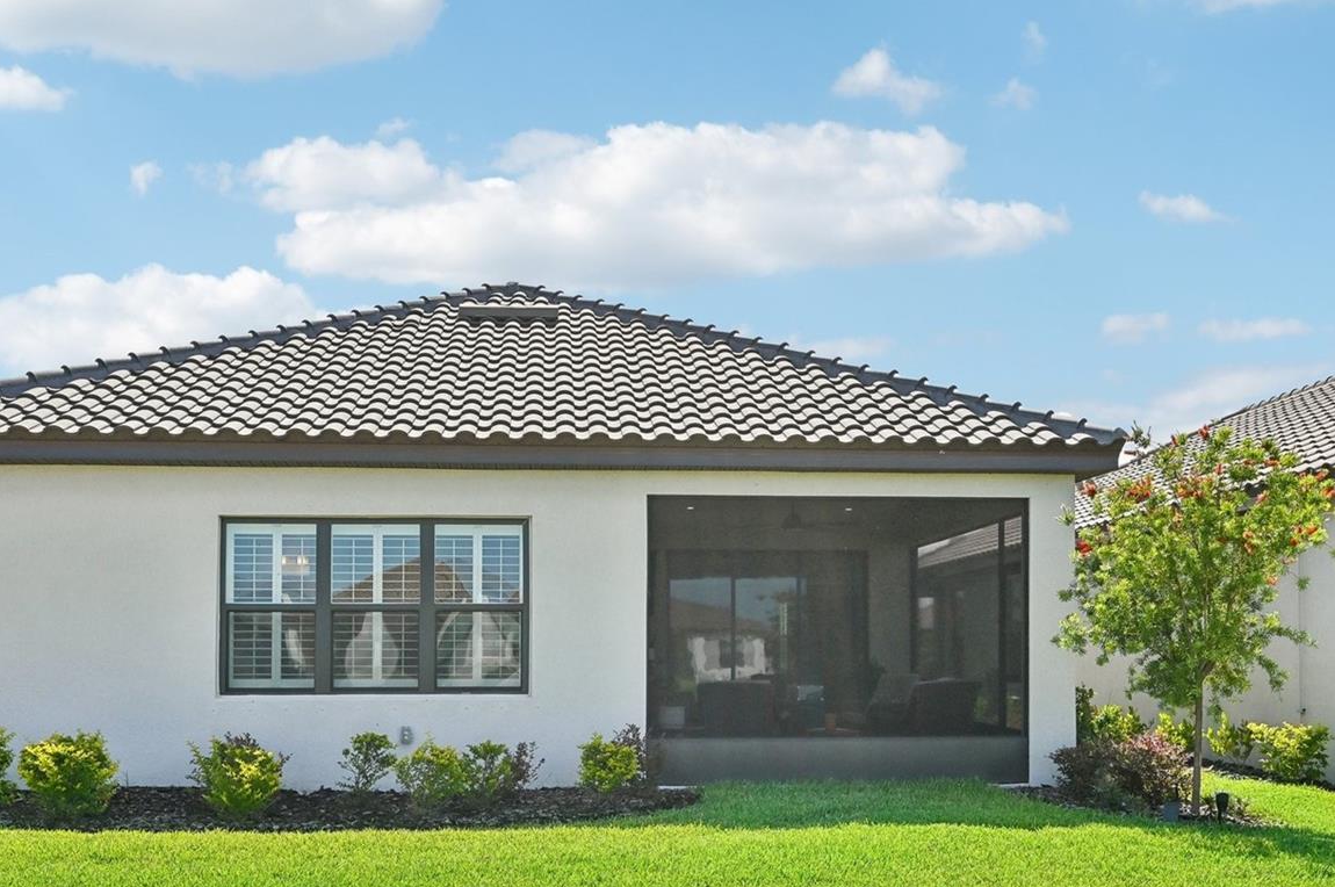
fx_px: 1211
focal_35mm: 33
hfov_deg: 57.7
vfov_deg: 40.2
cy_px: 486
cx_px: 630
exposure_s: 1/1600
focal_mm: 23.5
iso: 400
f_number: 8
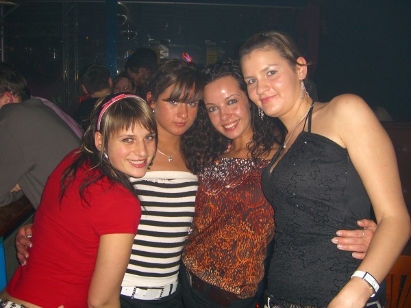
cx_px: 206
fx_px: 451
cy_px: 154
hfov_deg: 49.0
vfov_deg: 37.7
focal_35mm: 38
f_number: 2.8
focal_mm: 7.9
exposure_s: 1/60
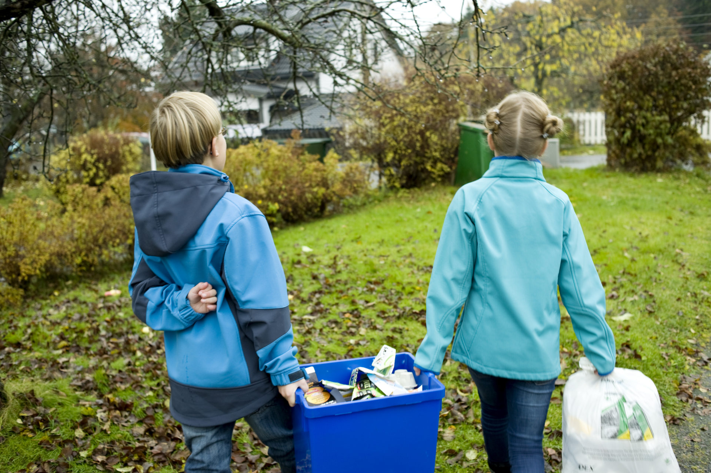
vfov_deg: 37.8
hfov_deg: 54.5
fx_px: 691
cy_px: 236
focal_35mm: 35
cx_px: 356
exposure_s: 1/125
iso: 320
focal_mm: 35
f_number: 4
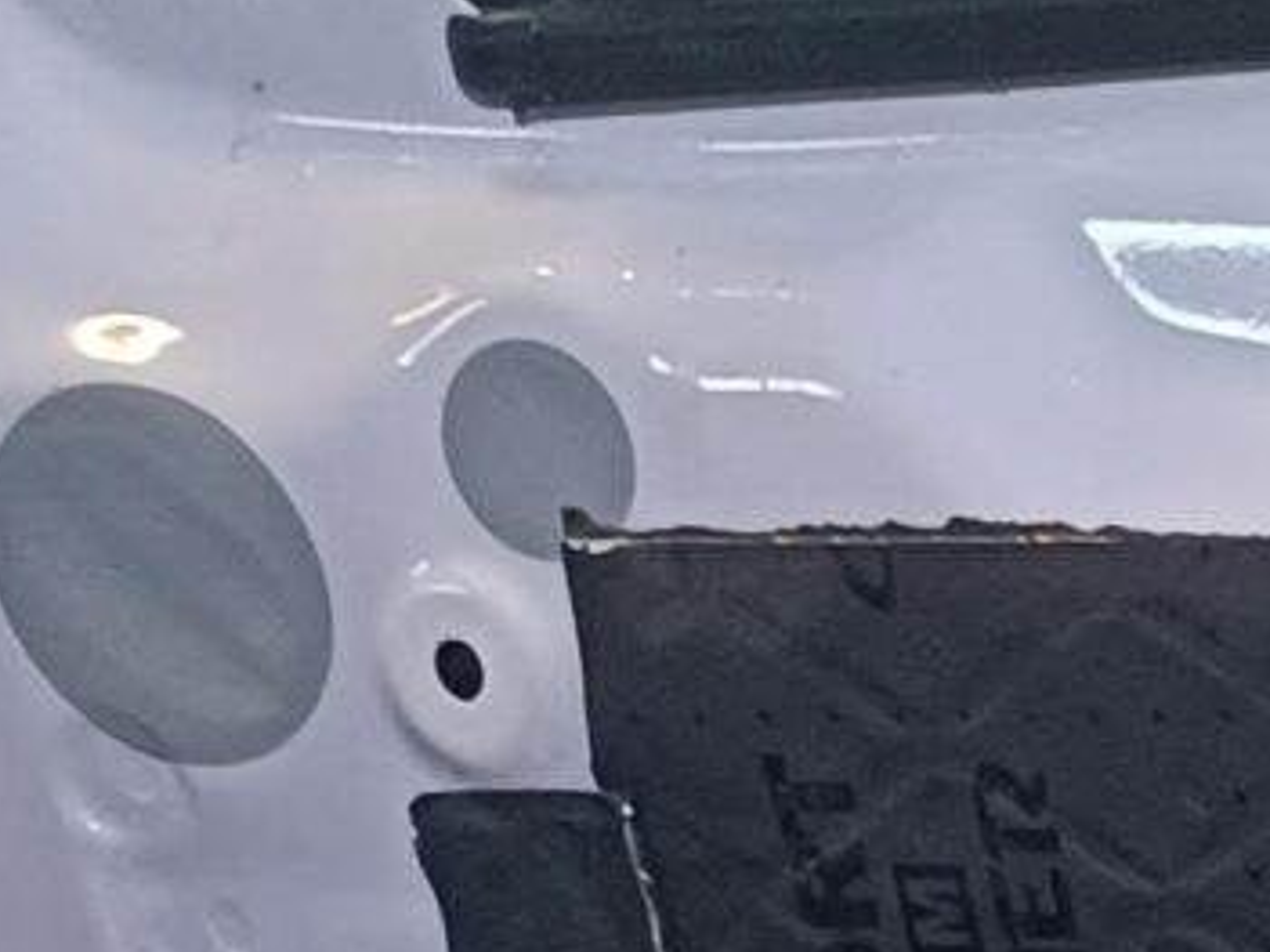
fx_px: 6418
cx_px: 3445
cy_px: 2592
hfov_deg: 9.5
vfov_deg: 7.7
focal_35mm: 175
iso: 585
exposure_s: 1/33.3
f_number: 1.88
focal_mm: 5.59
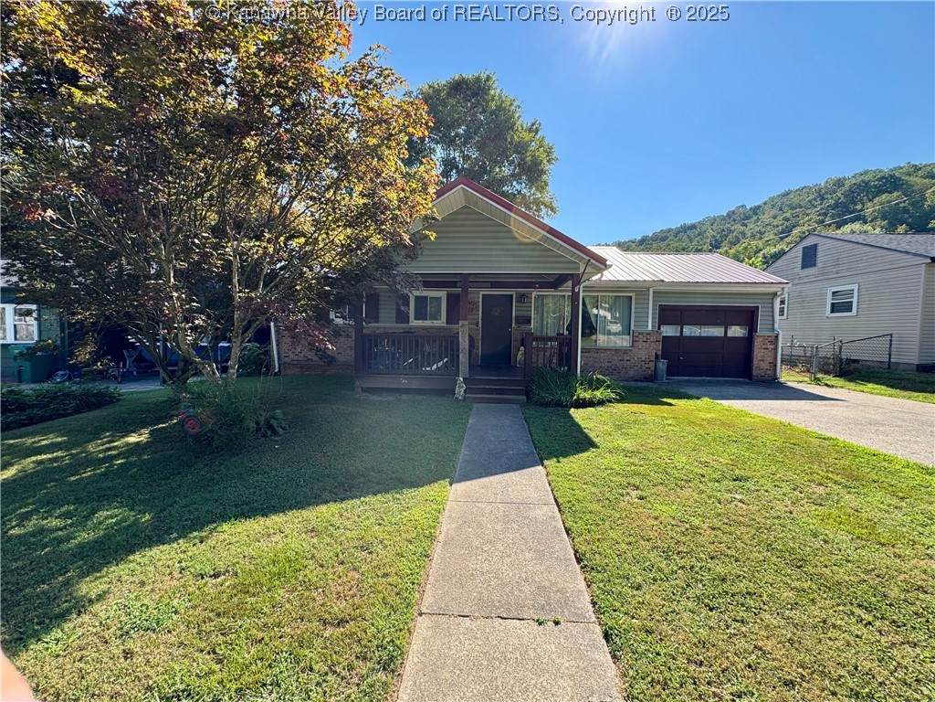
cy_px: 351
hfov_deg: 102.1
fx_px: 378
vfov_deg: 85.7
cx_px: 468
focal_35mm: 14
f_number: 2.2
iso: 50
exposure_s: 1/646
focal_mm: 2.22
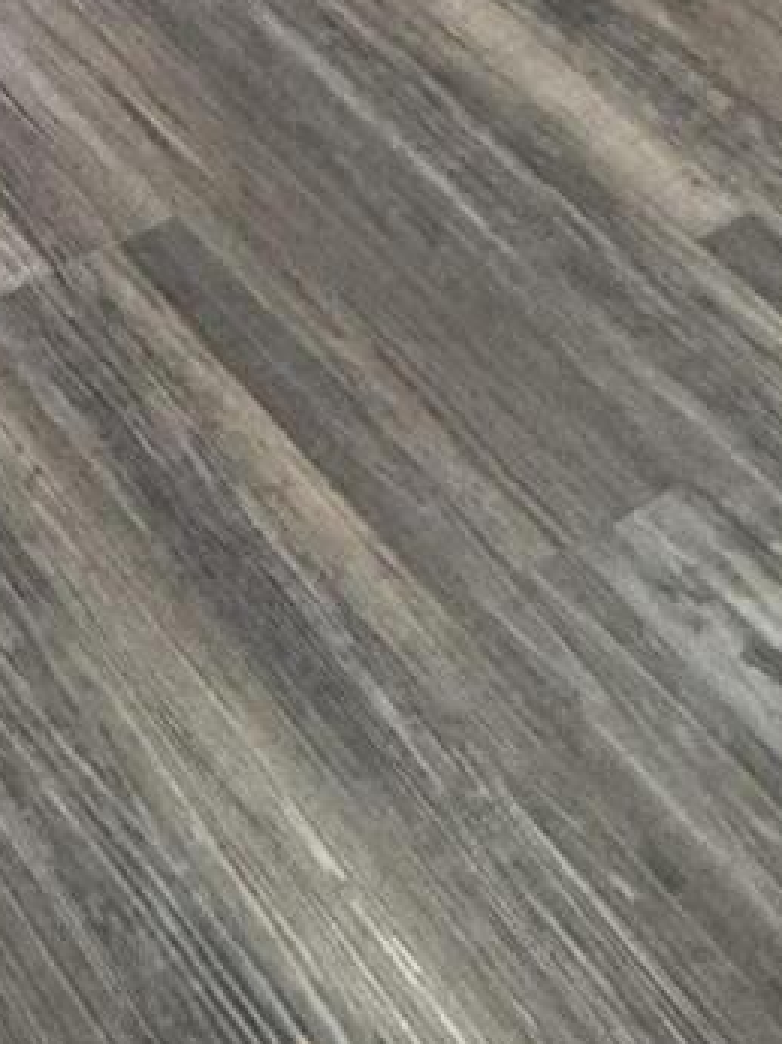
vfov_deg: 14.6
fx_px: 2443
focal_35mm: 81
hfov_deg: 15.6
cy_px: -1497
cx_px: -628
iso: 160
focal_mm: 2.22
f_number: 2.2
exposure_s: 1/120
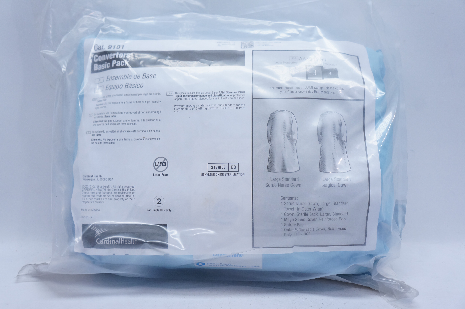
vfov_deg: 38.3
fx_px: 445
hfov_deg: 55.2
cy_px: 154
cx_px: 232
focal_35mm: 34
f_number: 5.6
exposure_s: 1/100
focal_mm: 23
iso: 800
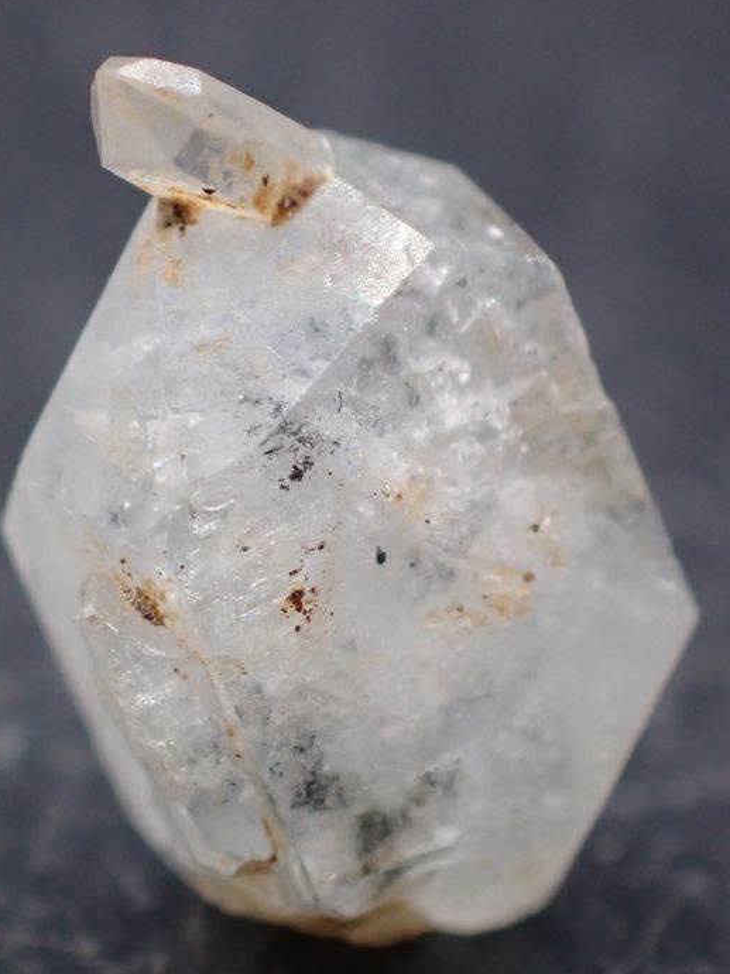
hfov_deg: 10.2
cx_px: 284
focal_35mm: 145
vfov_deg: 13.6
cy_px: 522
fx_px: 4080
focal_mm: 18
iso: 400
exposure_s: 1/400
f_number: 4.9
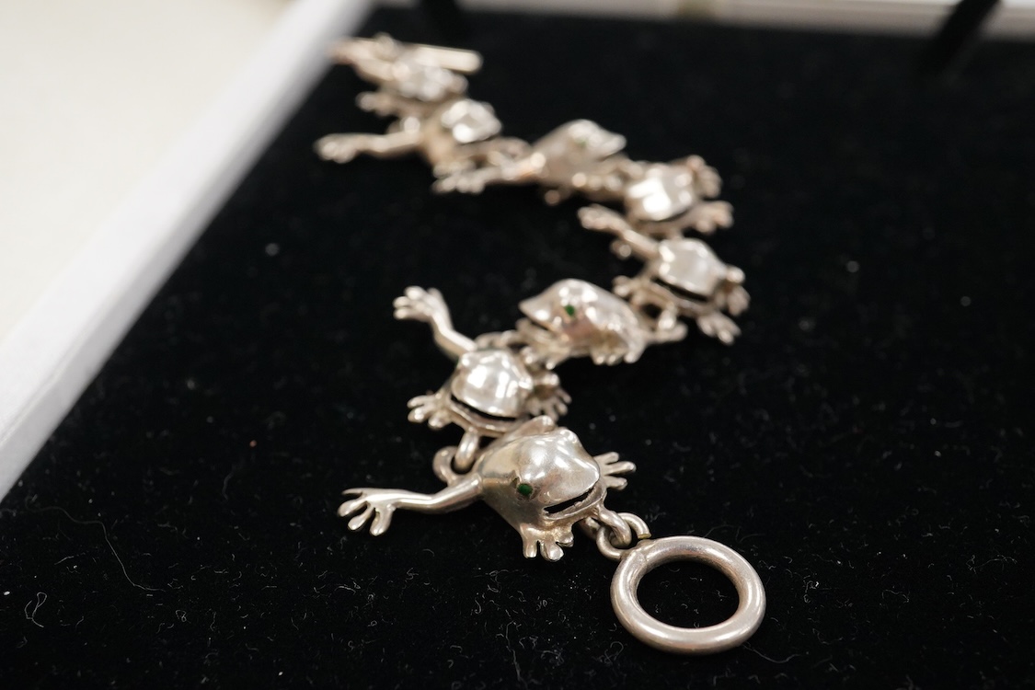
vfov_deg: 29.9
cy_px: 345
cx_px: 518
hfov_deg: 43.6
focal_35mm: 45
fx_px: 1294
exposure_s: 1/200
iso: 2500
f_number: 10
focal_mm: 30
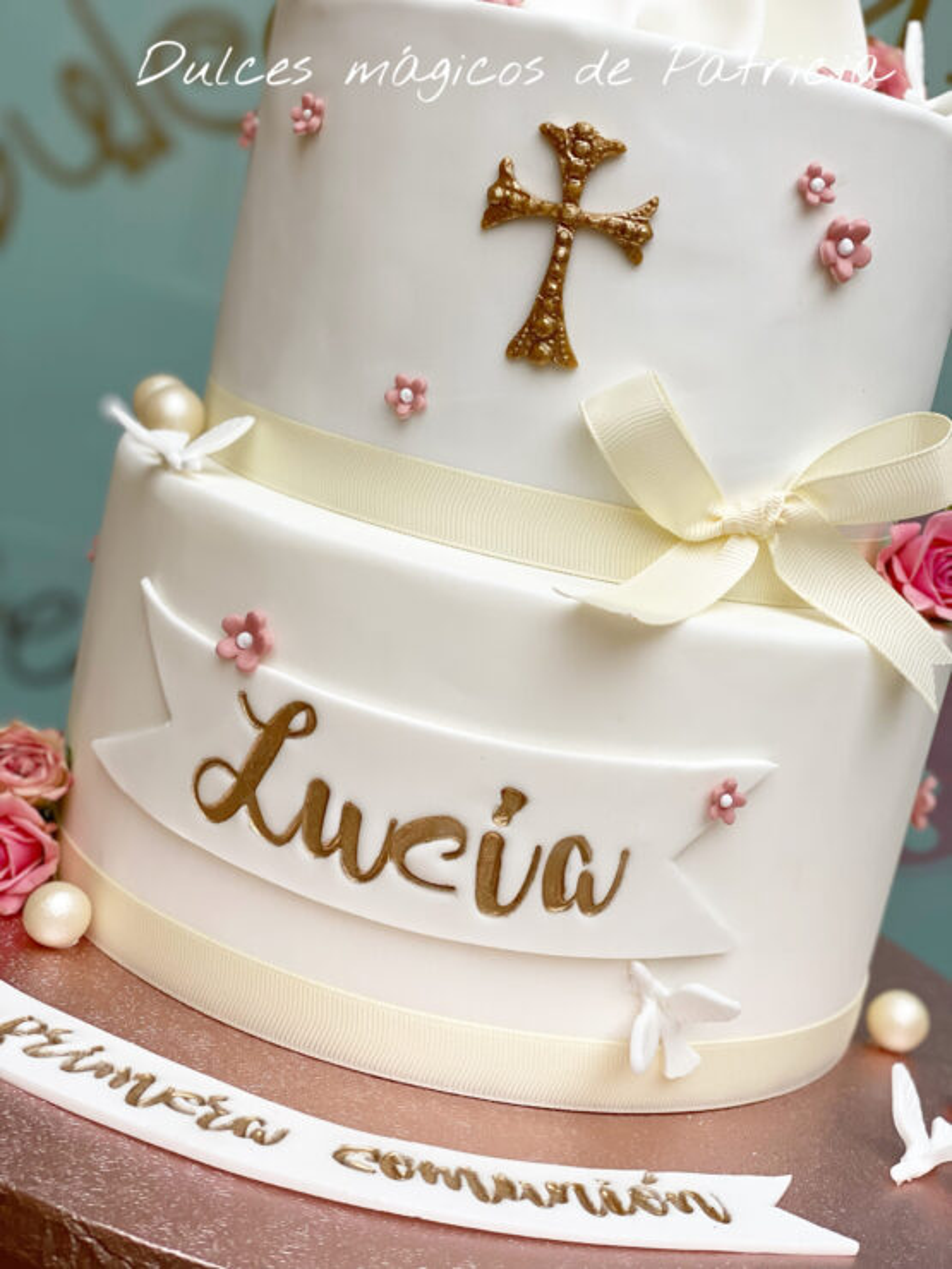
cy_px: 634
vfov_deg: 36.8
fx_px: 1907
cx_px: 476
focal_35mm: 52
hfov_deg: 28.0
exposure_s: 1/1332
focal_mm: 6
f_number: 2
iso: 20
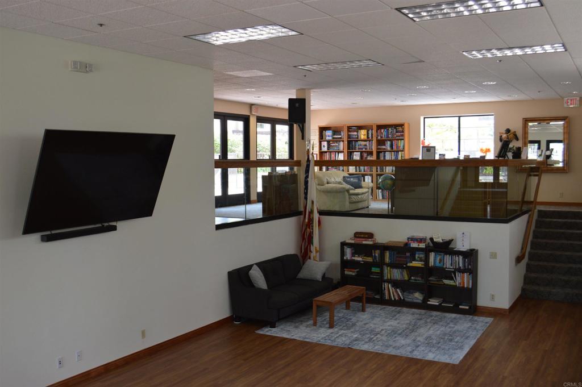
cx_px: 291
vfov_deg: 36.8
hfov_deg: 53.2
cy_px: 194
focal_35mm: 36
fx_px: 582
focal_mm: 24
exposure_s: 1/100
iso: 400
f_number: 5
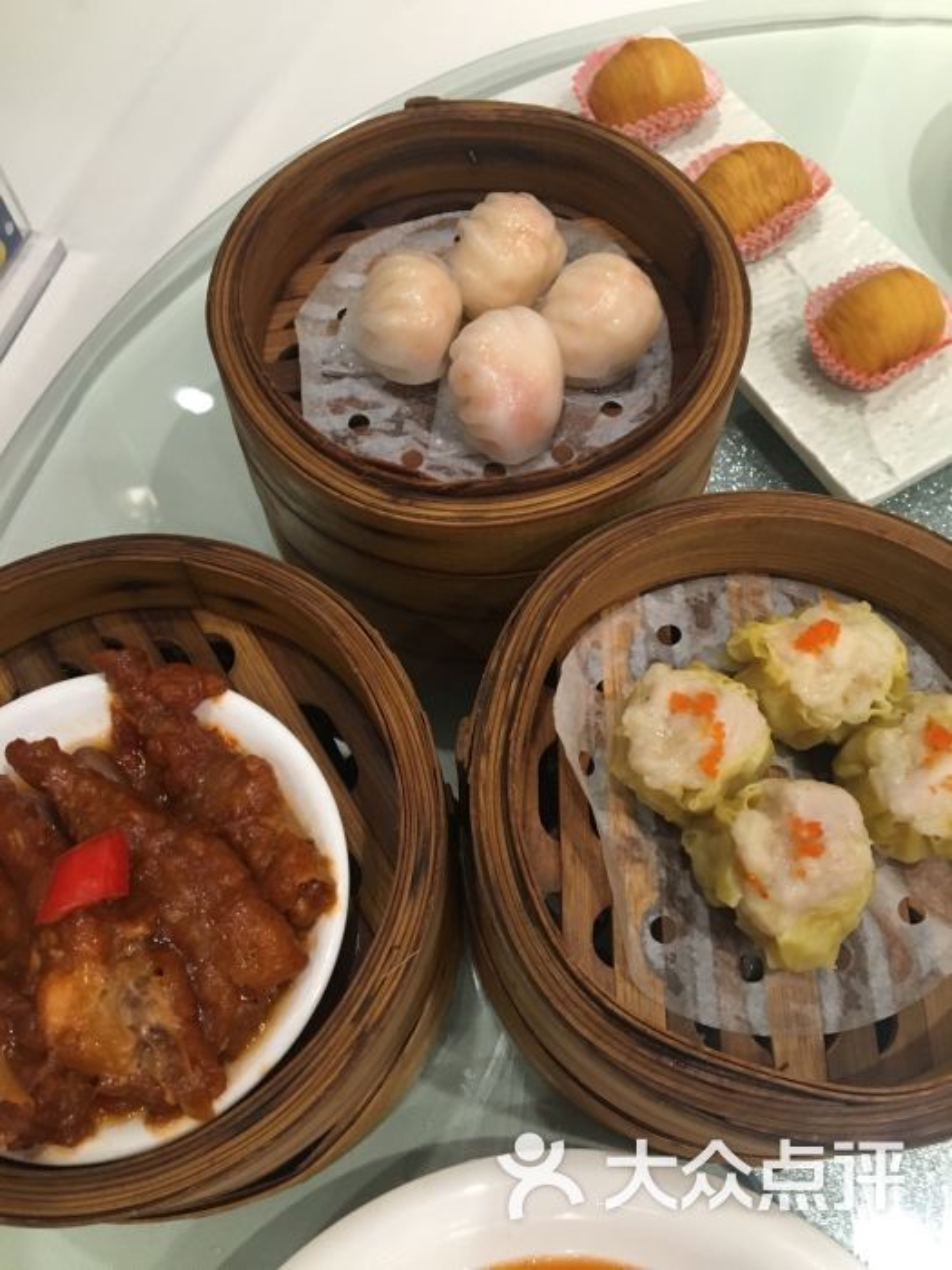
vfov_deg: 61.7
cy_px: 635
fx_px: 1063
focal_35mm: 29
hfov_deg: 48.2
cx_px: 476
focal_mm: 4.15
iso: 200
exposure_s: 1/20
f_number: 2.2
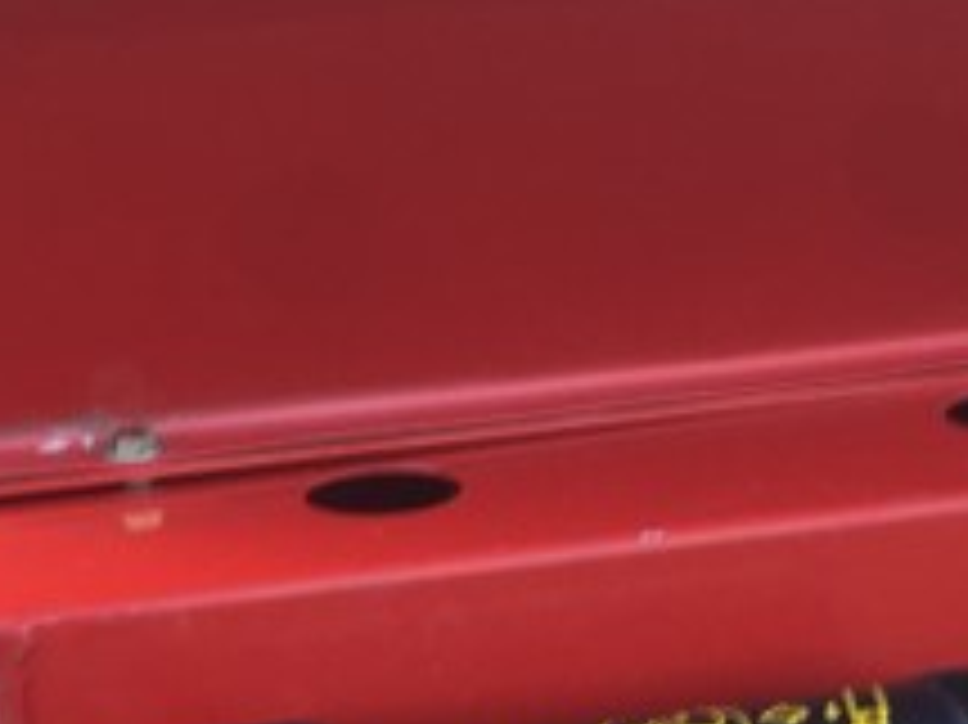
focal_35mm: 138
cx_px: 671
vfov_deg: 10.6
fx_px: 3857
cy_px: 769
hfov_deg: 14.3
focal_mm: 4.15
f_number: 2.2
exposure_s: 1/50
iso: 25
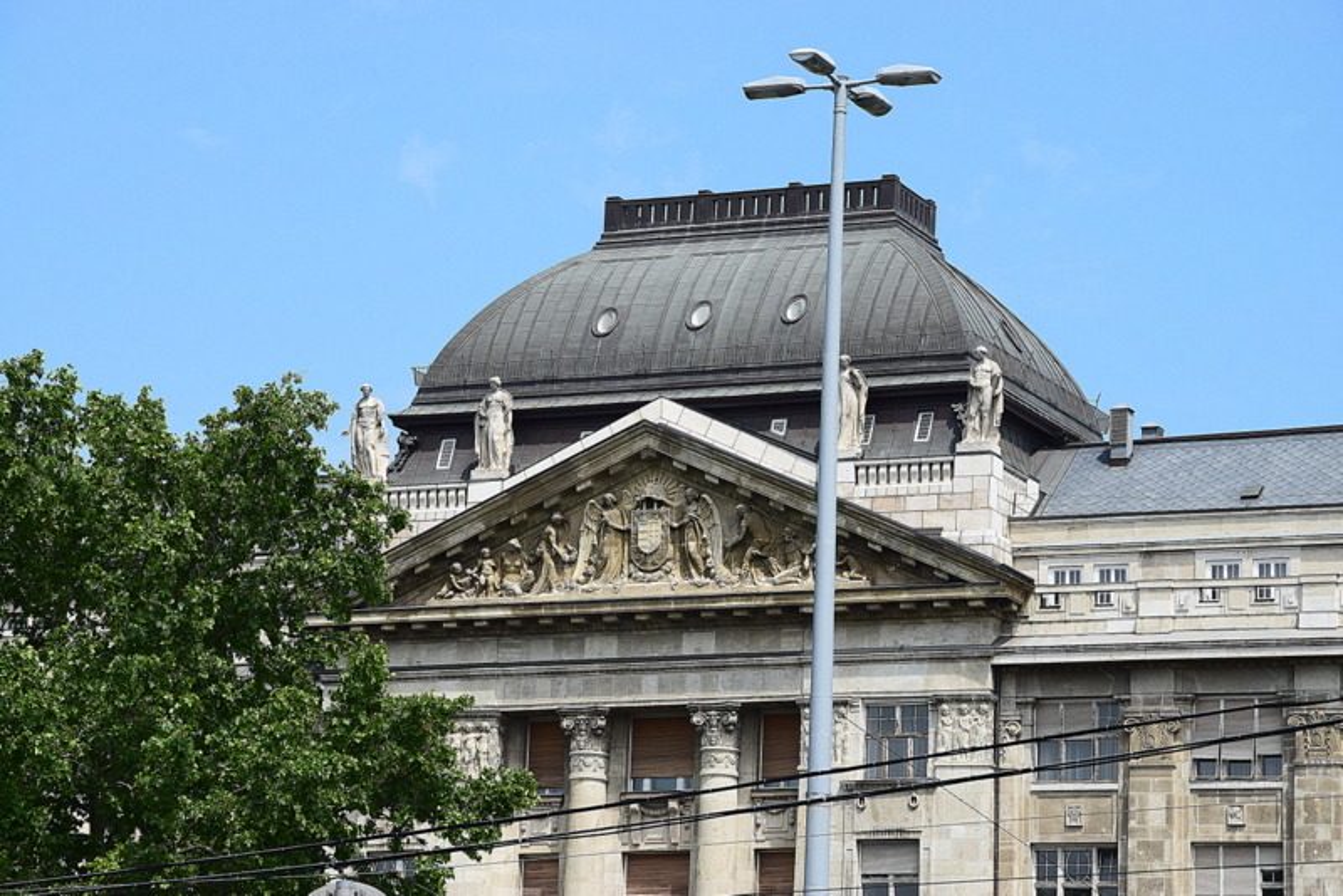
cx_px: 672
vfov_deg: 9.9
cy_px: 448
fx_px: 5150
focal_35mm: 138
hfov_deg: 14.9
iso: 320
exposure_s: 1/500
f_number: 11
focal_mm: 92
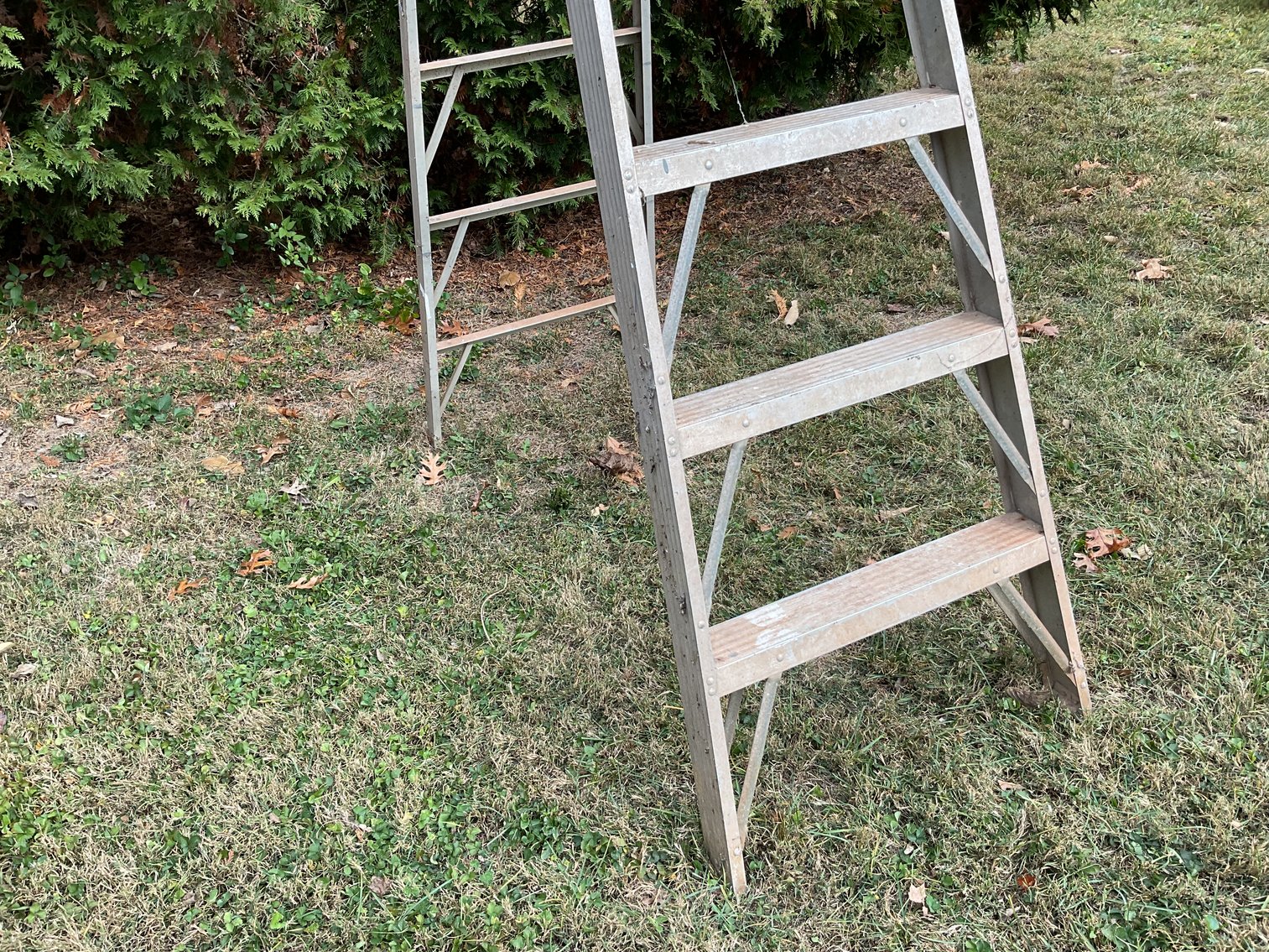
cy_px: 476
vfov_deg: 48.2
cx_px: 634
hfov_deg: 61.7
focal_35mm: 29
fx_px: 1063
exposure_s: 1/318
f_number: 1.8
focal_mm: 3
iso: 16
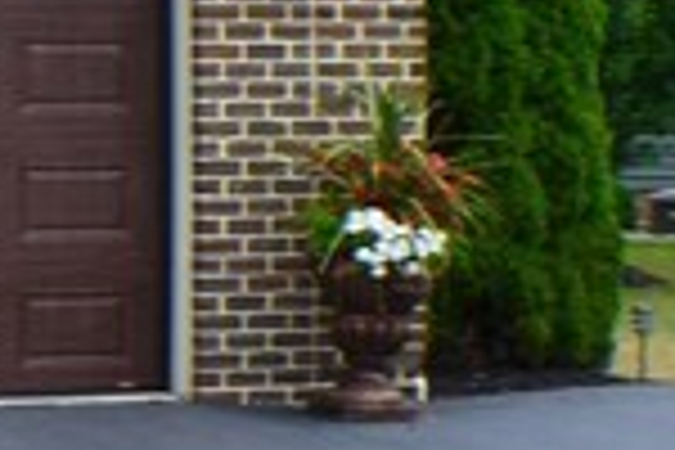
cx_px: -1044
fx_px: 4875
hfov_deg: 7.3
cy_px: 126
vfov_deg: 5.3
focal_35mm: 260
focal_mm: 24
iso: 400
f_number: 11
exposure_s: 1/500
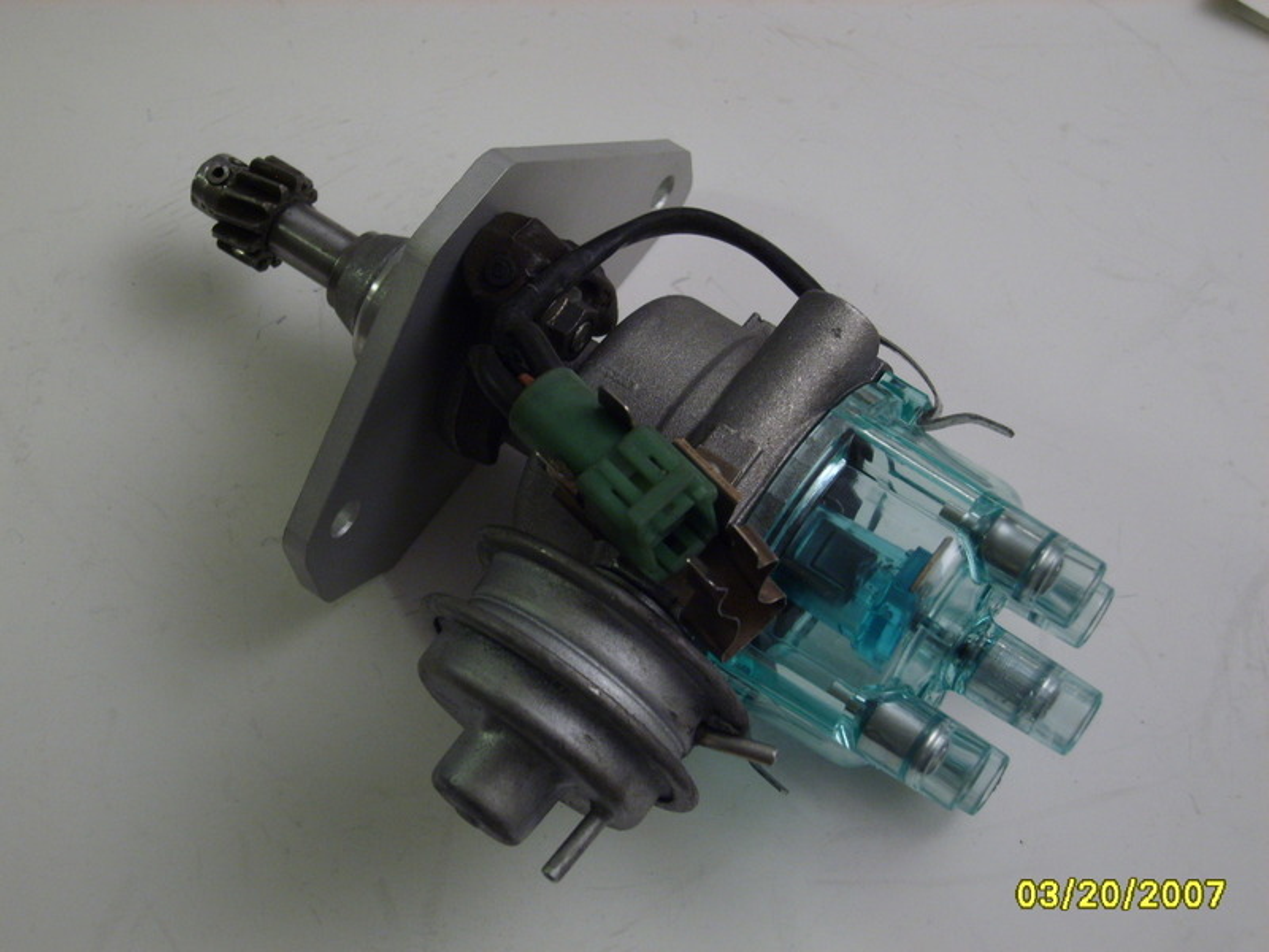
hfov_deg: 31.2
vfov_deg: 23.7
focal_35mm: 62
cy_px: 476
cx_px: 634
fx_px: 2273
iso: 123
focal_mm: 13
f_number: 3.8
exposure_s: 1/8
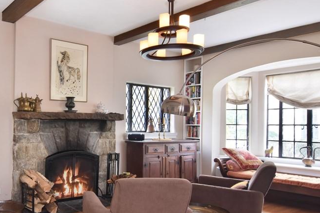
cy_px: 128
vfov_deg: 43.4
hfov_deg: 57.8
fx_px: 267
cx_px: 69
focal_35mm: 30
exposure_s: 1/25
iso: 800
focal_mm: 12
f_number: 11
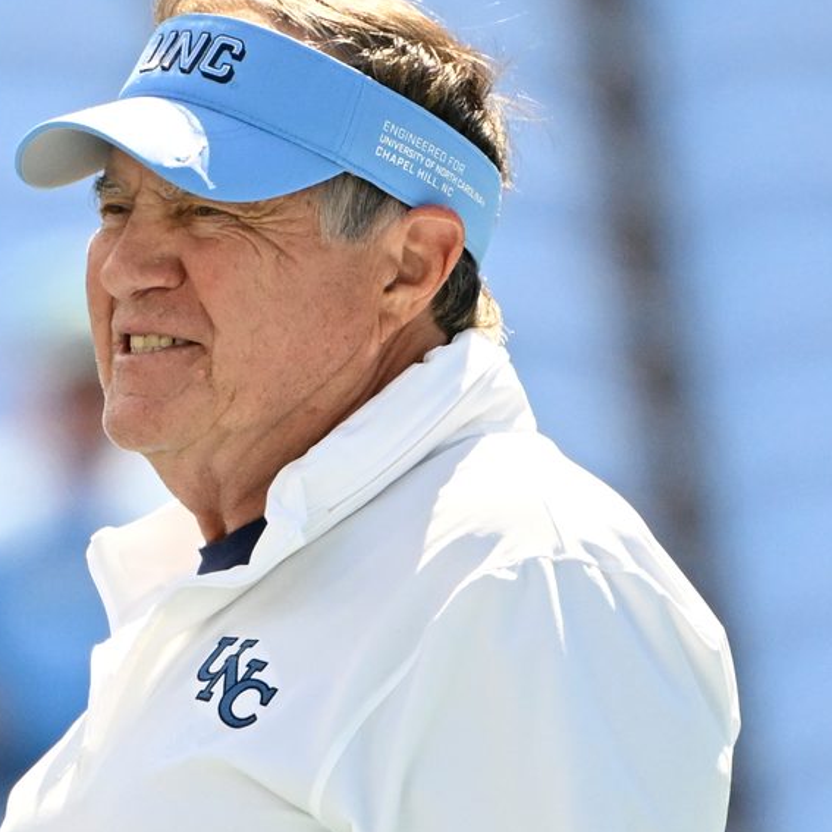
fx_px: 16696
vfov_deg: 2.9
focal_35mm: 614
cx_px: 166
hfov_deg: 2.9
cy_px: 353
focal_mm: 400
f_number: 4
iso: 1250
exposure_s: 1/5000
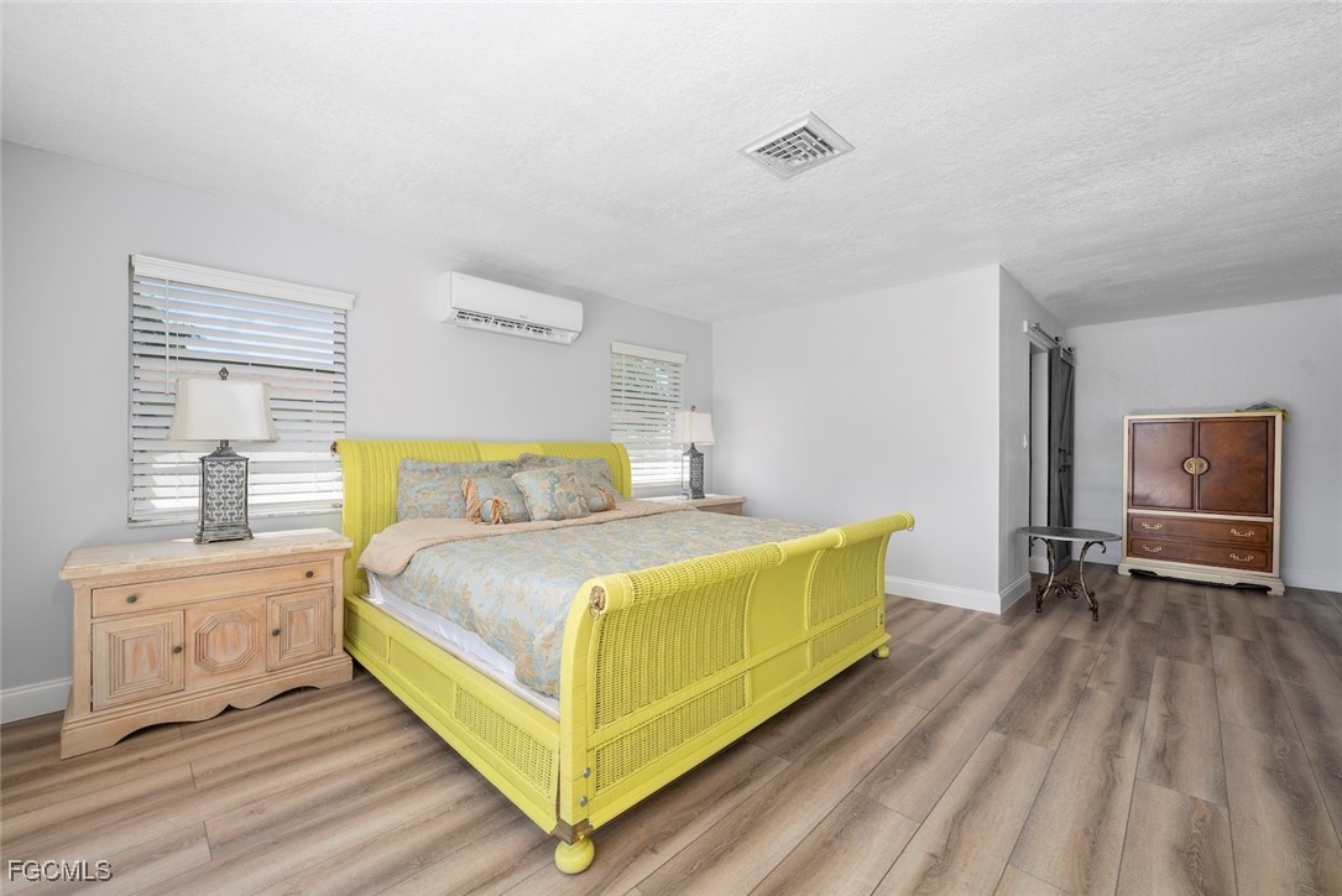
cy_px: 448
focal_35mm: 14
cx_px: 671
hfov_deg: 104.2
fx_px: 522
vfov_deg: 81.2
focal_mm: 14
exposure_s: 1/8
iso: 160
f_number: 11
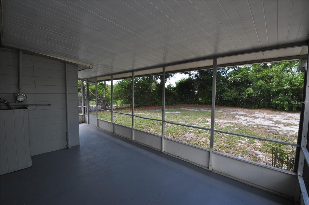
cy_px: 102
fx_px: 129
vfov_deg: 77.2
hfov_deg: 100.5
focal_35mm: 15
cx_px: 154
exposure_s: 1/160
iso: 200
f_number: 5.6
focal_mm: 10
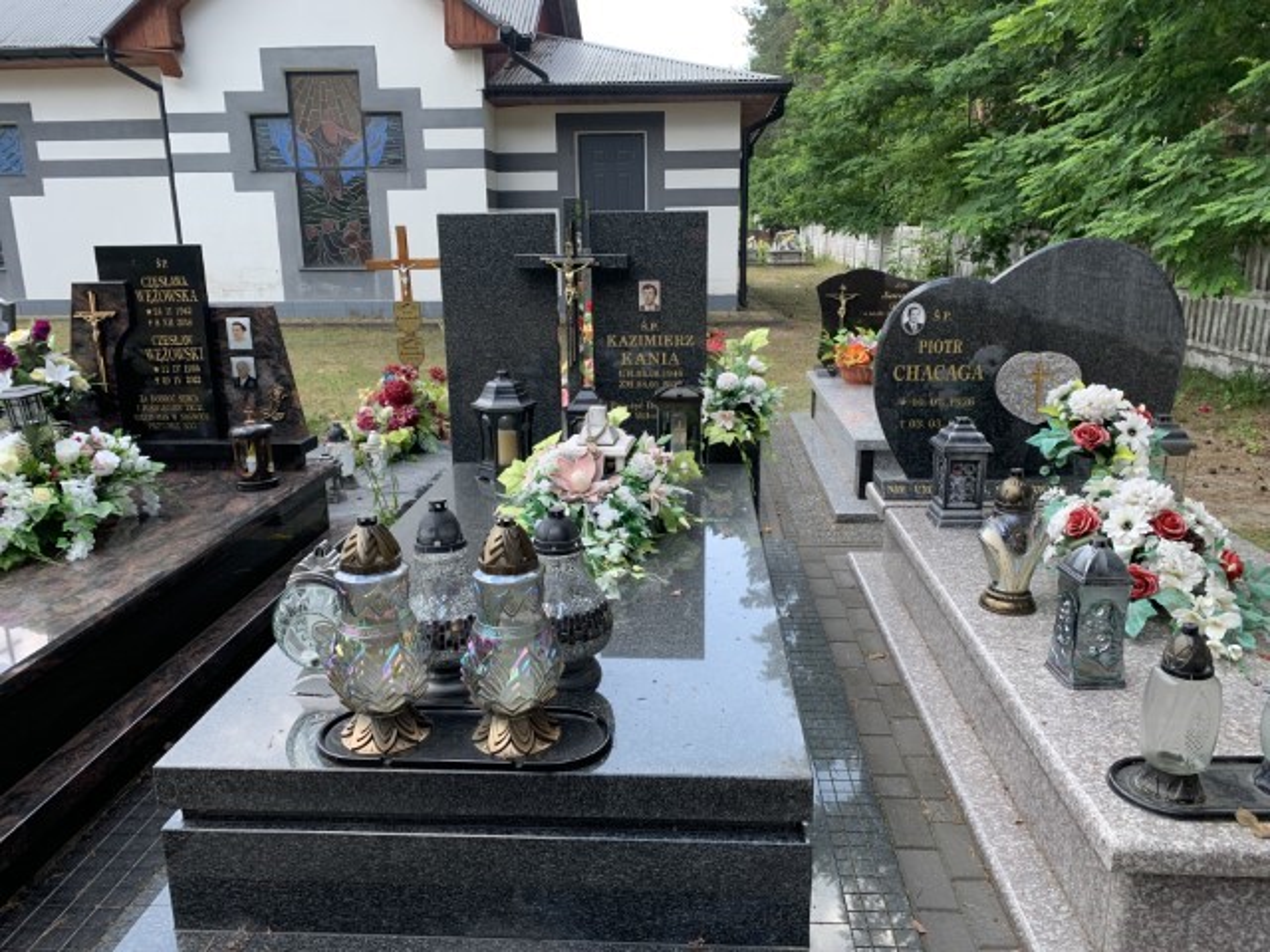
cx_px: 635
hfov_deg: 67.3
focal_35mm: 26
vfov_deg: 53.1
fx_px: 954
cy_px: 476
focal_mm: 4.25
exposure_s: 1/274
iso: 25
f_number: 1.8
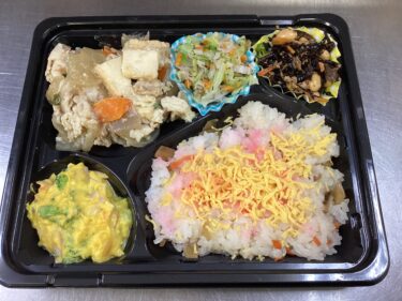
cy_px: 150
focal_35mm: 31
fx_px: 360
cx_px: 201
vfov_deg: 45.4
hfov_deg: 58.4
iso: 125
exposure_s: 1/60
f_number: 2.4
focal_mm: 3.3
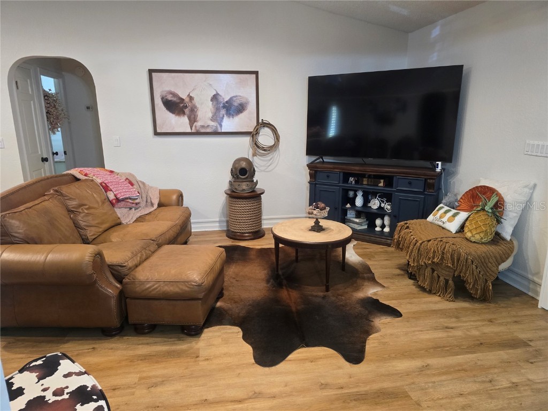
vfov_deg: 58.9
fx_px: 364
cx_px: 274
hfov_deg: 73.9
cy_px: 206
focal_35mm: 23
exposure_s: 1/120
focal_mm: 6.3
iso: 640
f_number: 1.7
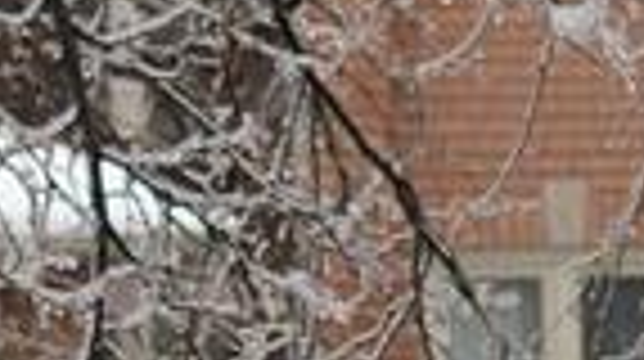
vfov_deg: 2.5
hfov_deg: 4.5
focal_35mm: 483
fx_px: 8236
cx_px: 54
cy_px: -454
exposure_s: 1/30
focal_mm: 55
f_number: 5.6
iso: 100
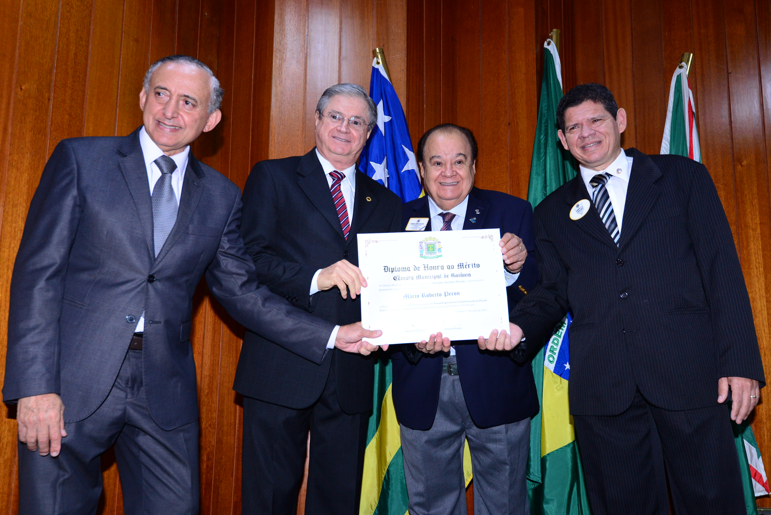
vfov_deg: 37.9
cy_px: 258
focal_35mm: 35
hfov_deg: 54.4
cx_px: 386
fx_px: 750
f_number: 5
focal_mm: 35
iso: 1600
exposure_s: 1/125
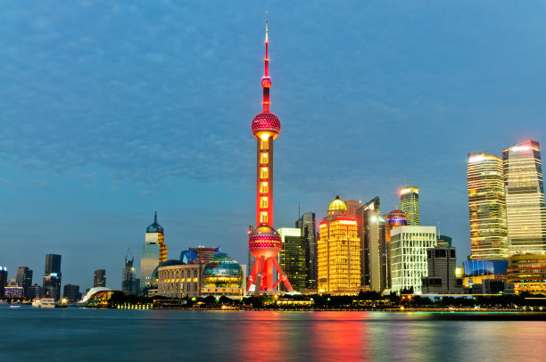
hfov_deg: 48.0
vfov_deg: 32.9
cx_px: 273
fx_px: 613
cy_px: 181
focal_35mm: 40
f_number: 13
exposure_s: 8
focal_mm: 27
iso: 100
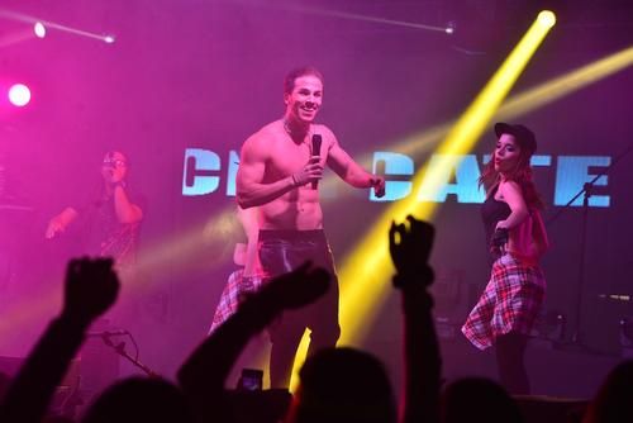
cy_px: 212
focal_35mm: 122
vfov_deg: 11.3
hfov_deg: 16.8
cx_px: 316
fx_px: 2146
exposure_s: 1/400
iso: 1600
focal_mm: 122
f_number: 7.1
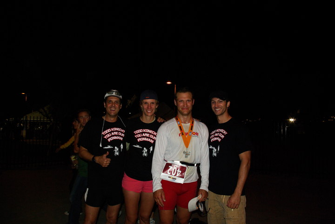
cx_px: 168
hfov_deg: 61.9
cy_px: 112
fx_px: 280
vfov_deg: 43.7
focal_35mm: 30
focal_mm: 20
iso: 800
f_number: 8
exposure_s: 1/30
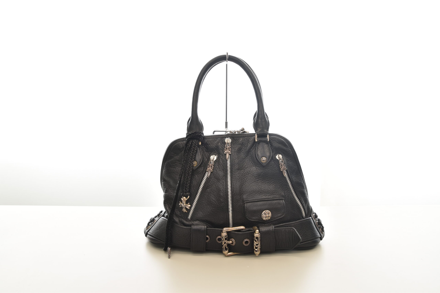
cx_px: 220
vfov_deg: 41.7
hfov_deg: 59.5
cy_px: 146
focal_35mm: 32
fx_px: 385
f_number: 8
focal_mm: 21
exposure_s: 1/8
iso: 100
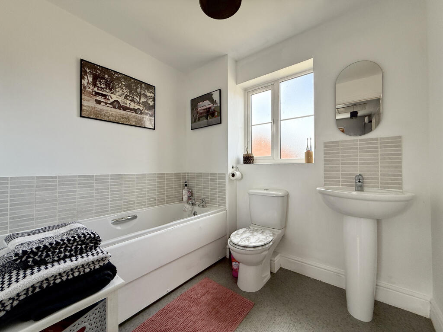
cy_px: 166
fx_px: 179
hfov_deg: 102.1
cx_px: 222
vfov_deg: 85.7
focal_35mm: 14
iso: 64
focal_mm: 2.22
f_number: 2.2
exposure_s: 1/139
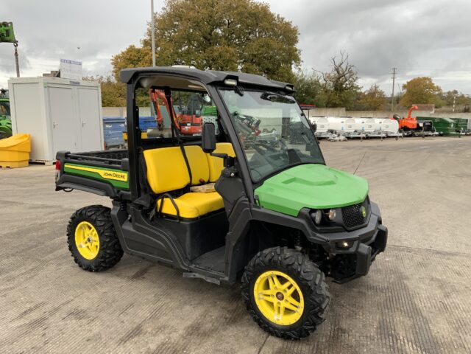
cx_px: 236
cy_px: 177
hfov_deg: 61.7
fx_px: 395
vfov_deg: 48.2
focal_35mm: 29
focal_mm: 3
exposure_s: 1/169
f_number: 1.8
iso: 16
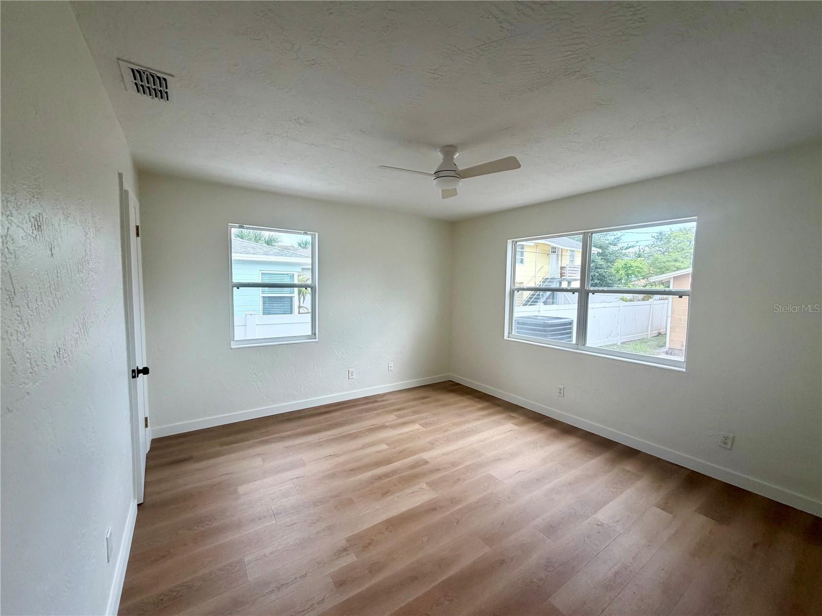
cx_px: 411
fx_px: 332
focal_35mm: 14
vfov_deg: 85.7
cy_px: 308
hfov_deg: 102.1
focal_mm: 2.22
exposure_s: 1/121
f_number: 2.2
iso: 100
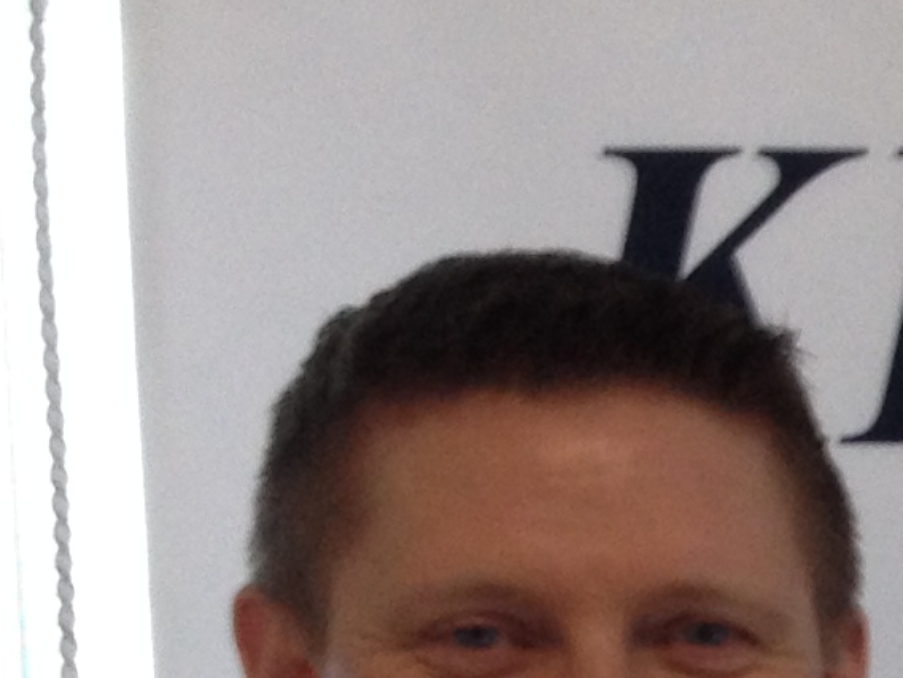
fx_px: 5243
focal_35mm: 201
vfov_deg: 7.2
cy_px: 1303
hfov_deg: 9.3
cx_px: 1781
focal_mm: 4.28
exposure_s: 1/20
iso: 80
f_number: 2.4
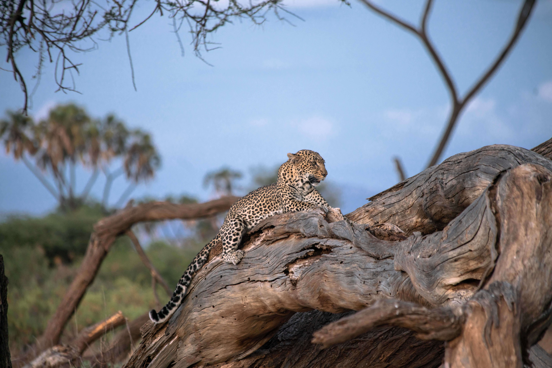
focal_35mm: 260
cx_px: 276
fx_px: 3987
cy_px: 184
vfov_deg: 5.3
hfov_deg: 7.9
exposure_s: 1/13
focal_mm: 260
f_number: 5.6
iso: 640
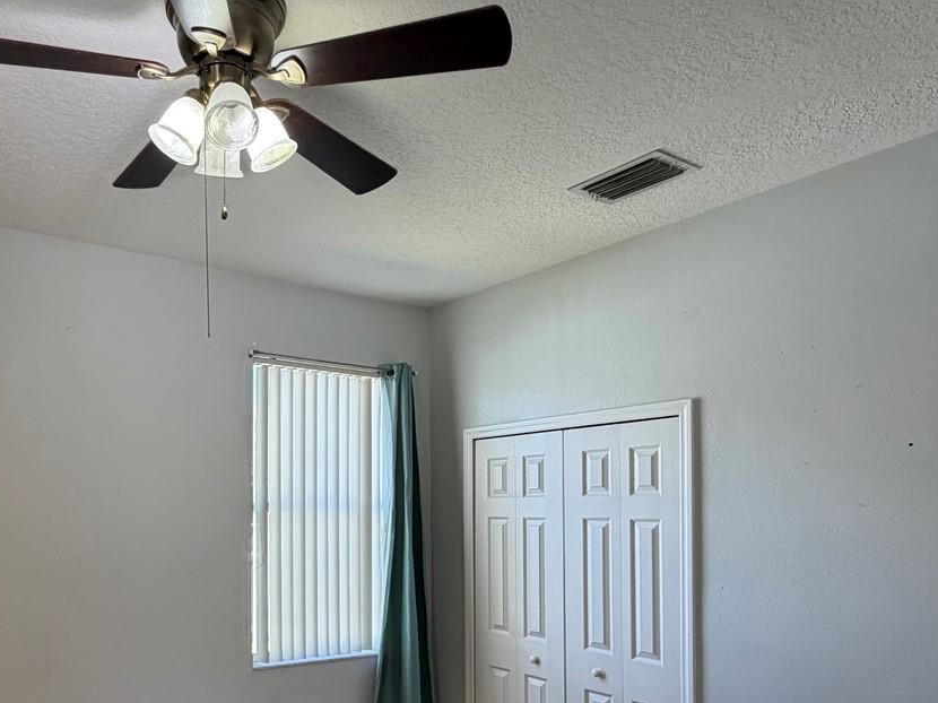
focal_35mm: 27
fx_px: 731
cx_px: 316
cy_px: 496
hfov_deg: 63.8
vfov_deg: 49.9
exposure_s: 1/120
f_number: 2.2
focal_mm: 2.22
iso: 200
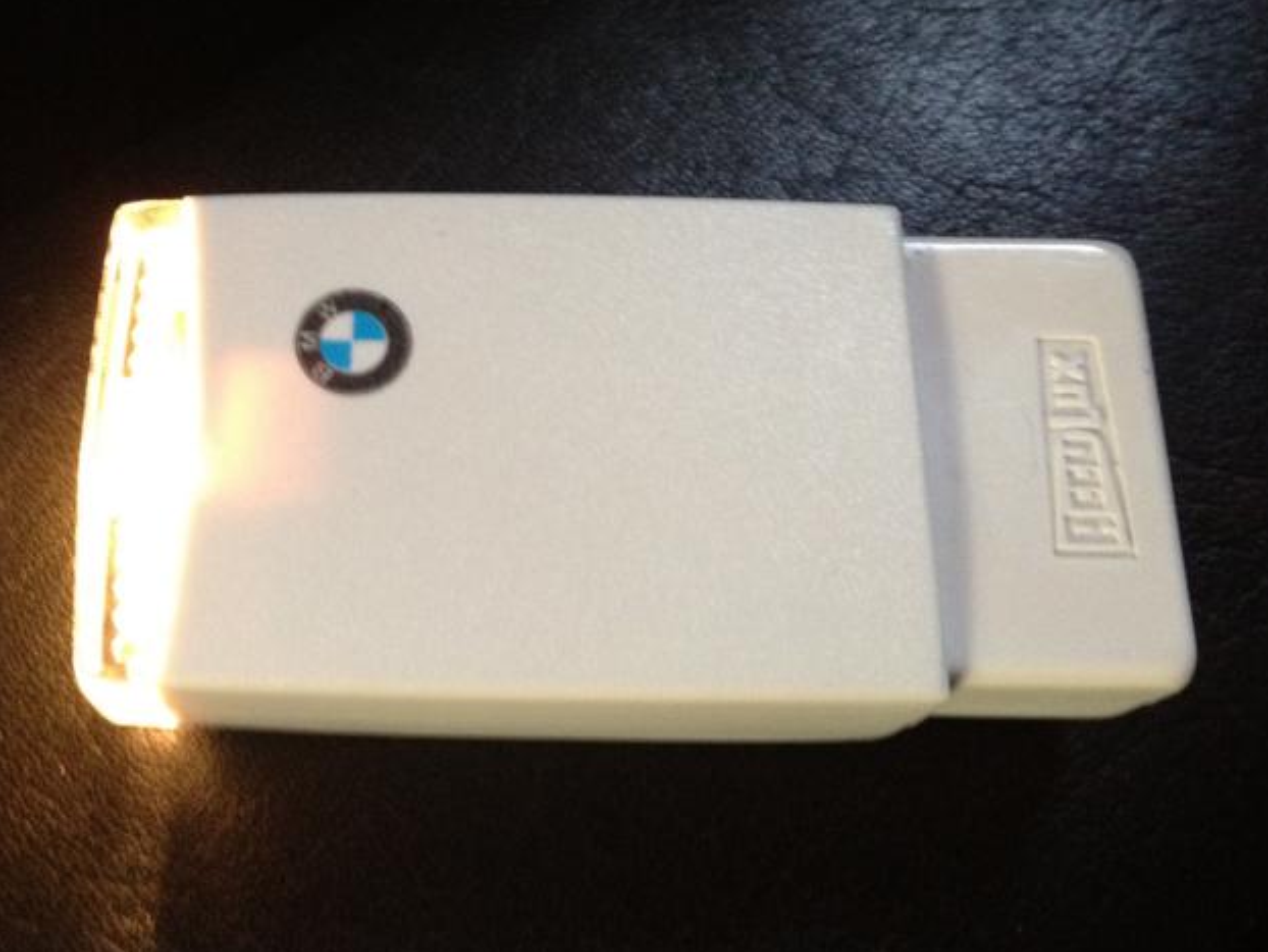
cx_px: 516
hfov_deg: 41.9
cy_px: 402
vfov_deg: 32.1
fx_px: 1649
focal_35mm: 45
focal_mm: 4.28
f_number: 2.4
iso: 400
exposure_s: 1/20
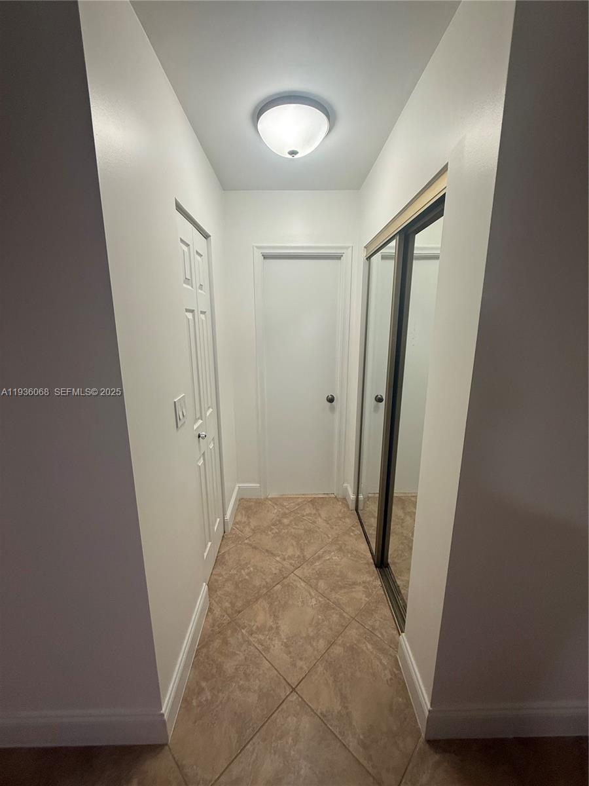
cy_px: 393
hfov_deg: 85.7
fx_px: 318
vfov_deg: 102.1
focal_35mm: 14
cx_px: 294
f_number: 2.2
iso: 160
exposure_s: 1/120
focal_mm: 2.22
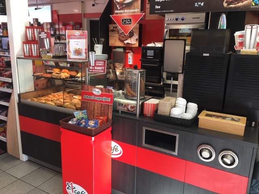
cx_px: 130
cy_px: 97
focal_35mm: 29
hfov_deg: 61.7
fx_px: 217
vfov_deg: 48.2
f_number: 2.2
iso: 40
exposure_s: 1/33
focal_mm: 4.15
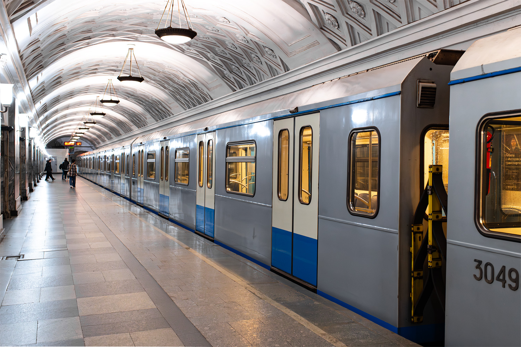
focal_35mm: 35
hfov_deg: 54.5
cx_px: 260
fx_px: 506
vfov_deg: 37.8
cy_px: 174
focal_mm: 35
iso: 4000
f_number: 5
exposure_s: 1/60
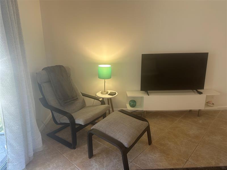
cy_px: 85
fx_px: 157
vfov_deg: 56.8
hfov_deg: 71.6
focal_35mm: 24
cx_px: 114
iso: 125
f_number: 1.78
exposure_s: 1/60
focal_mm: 6.86
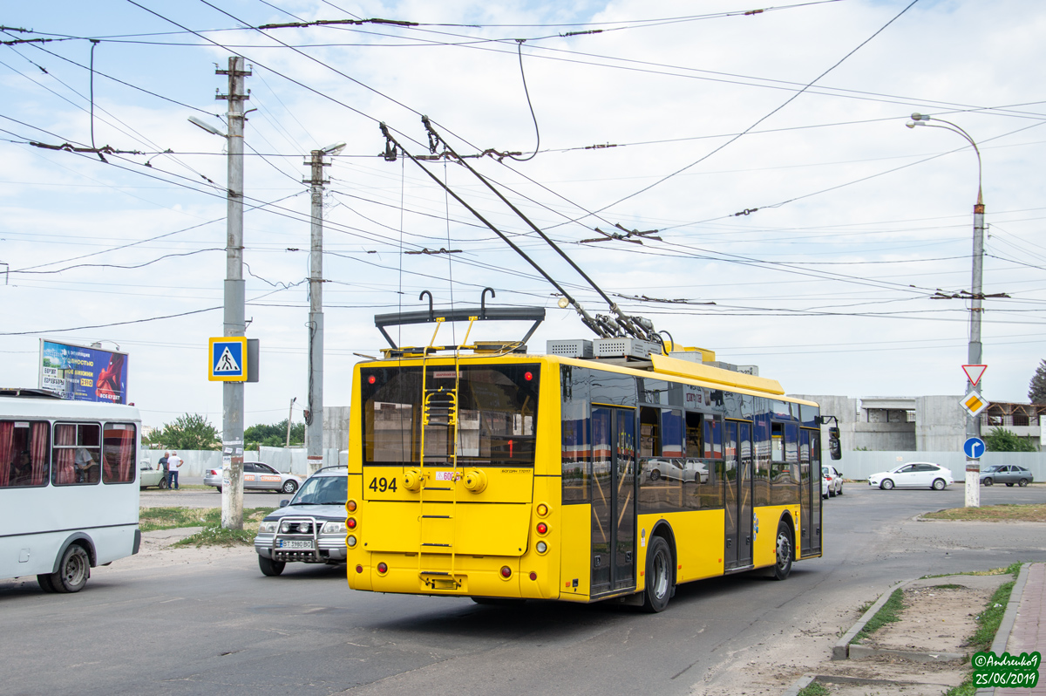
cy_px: 348
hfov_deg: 43.6
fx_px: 1306
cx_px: 523
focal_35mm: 45
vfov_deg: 29.8
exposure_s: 1/250
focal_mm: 30
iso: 100
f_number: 8
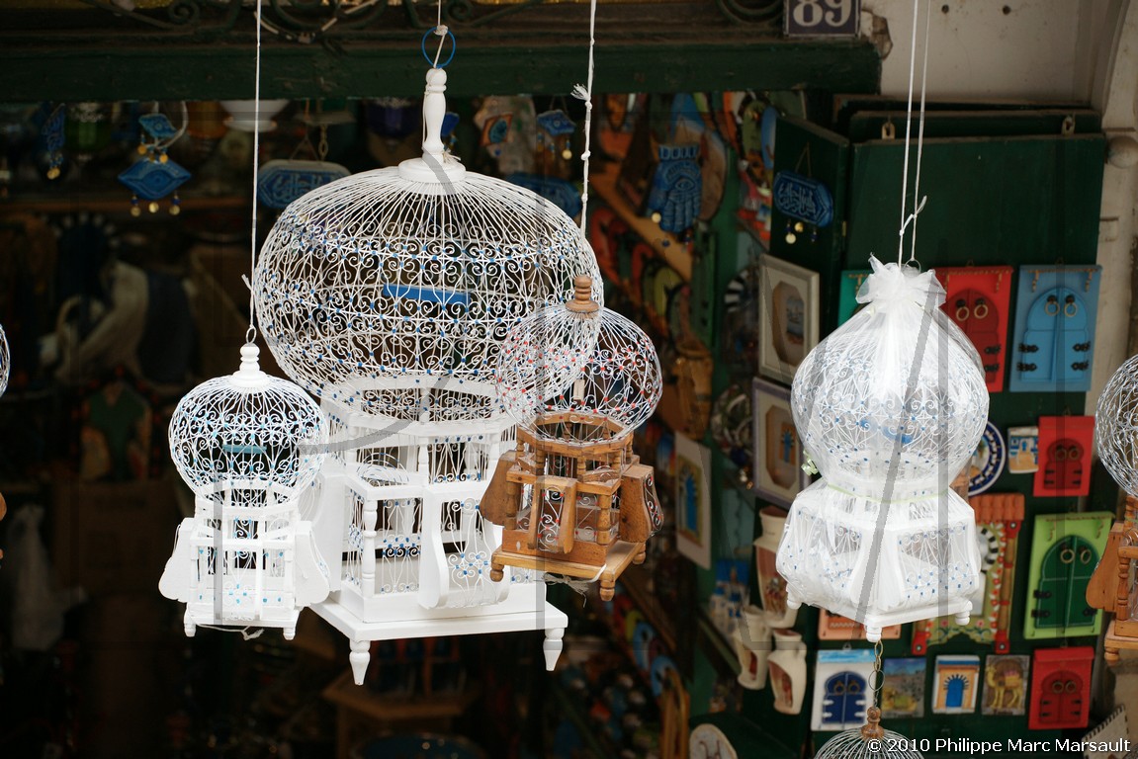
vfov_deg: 7.6
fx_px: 5691
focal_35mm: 180
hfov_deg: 11.4
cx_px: 569
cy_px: 380
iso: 320
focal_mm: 180
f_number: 5.6
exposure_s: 1/200
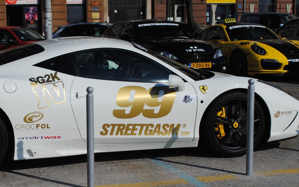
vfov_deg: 16.3
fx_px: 652
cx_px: 82
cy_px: 125
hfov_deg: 25.6
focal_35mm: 80
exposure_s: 1/400
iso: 100
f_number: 10
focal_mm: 32
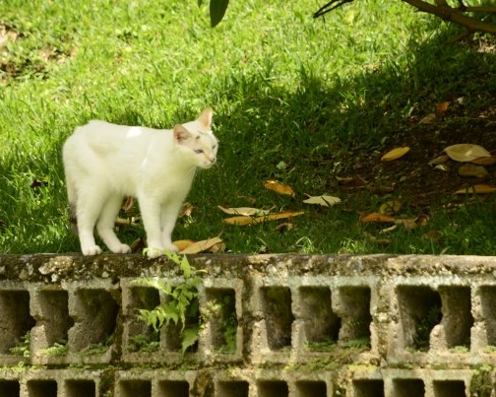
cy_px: 198
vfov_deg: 3.0
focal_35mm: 512
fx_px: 7515
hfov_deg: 3.8
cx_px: 242
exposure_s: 1/125
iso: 100
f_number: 5.6
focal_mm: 300
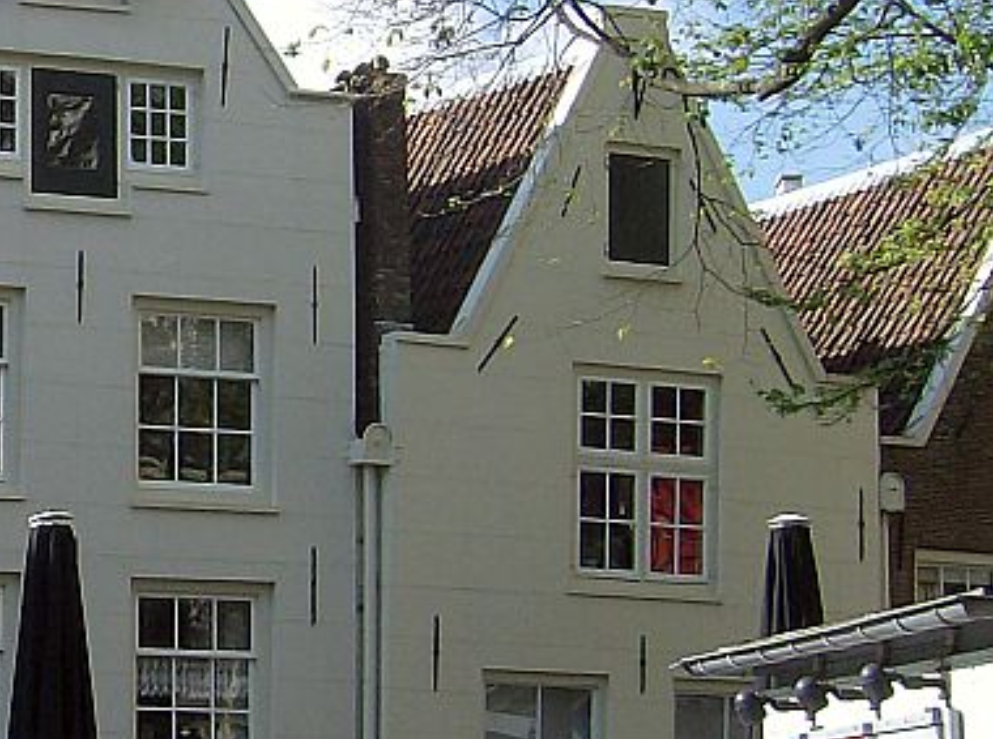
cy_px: 244
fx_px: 3548
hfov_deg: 15.1
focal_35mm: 124
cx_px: -342
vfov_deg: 11.9
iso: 100
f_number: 5.1
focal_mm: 7.7
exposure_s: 1/362
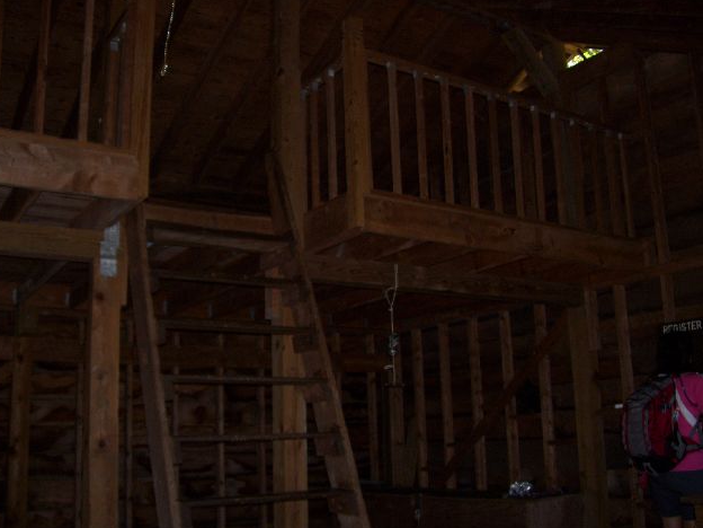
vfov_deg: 38.7
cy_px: 265
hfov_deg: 50.1
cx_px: 345
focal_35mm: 37
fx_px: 751
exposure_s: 1/60
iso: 80
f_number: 2.7
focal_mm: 6
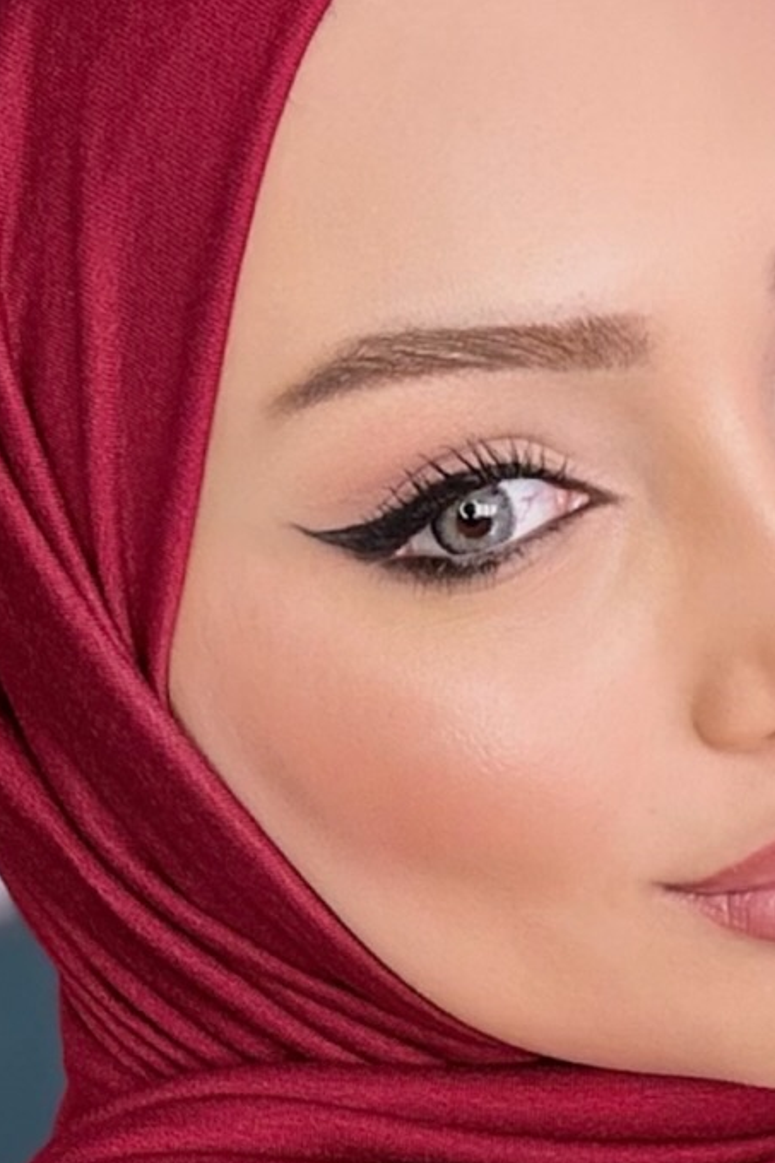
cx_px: 638
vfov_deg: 21.3
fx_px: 3037
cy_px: 983
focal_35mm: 94
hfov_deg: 14.4
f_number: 1.9
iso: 64
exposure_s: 1/100
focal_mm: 2.69
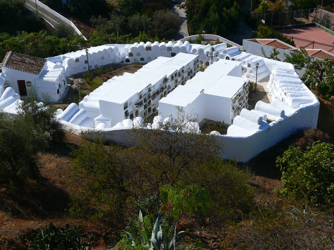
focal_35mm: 50
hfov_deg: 38.2
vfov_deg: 29.1
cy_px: 125
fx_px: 482
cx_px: 167
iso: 100
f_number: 5.6
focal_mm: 10.6
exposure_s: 1/200
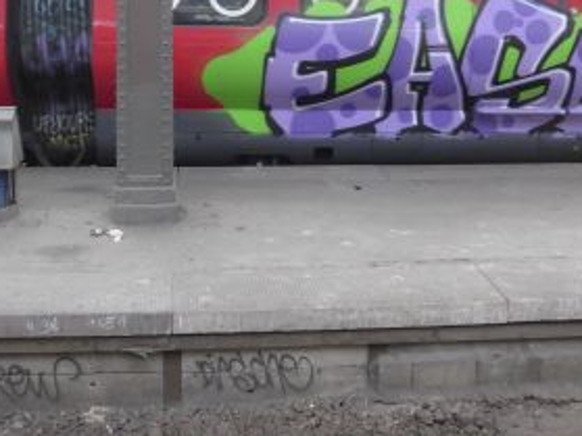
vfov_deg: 27.4
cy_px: 84
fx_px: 874
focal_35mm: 52
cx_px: 277
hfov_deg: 36.8
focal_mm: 6
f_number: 2
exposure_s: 1/250
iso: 640
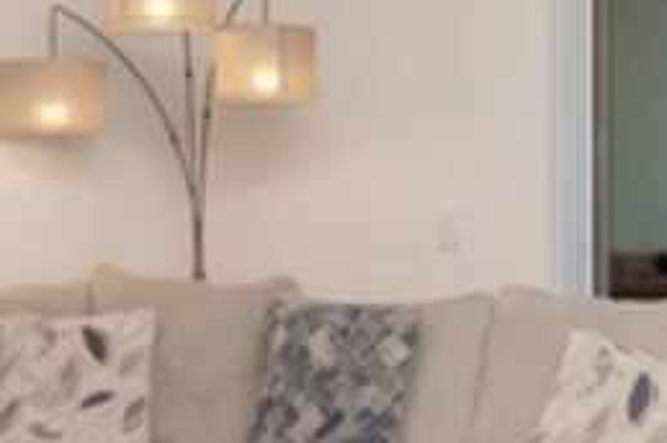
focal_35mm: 89
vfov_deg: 15.3
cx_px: 536
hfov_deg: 22.6
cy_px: 227
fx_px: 1647
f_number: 10
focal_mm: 12
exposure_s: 1/200
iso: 1000
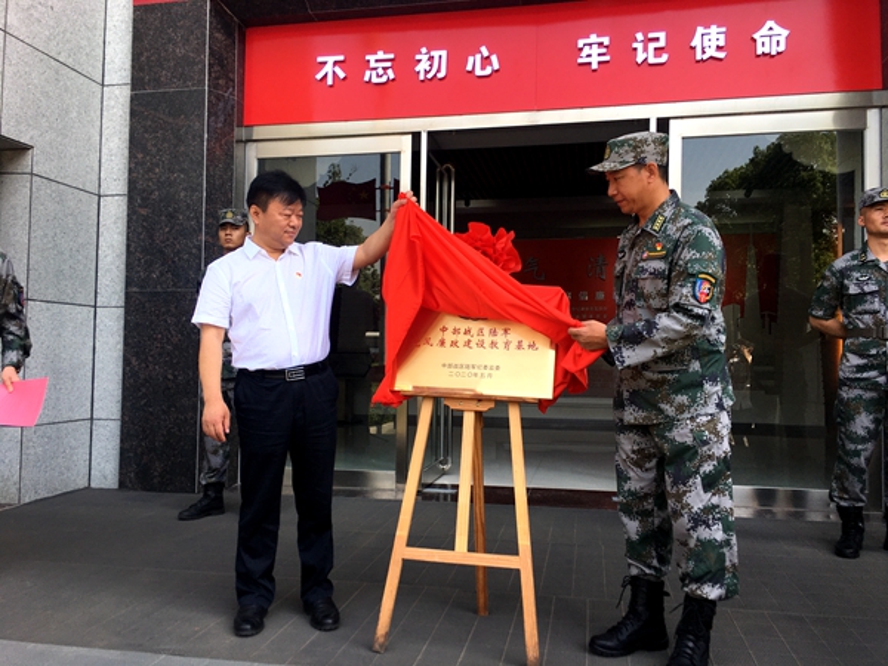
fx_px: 744
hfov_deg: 61.7
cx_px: 444
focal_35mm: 29
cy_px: 333
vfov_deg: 48.2
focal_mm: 4.15
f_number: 2.2
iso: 25
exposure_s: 1/368
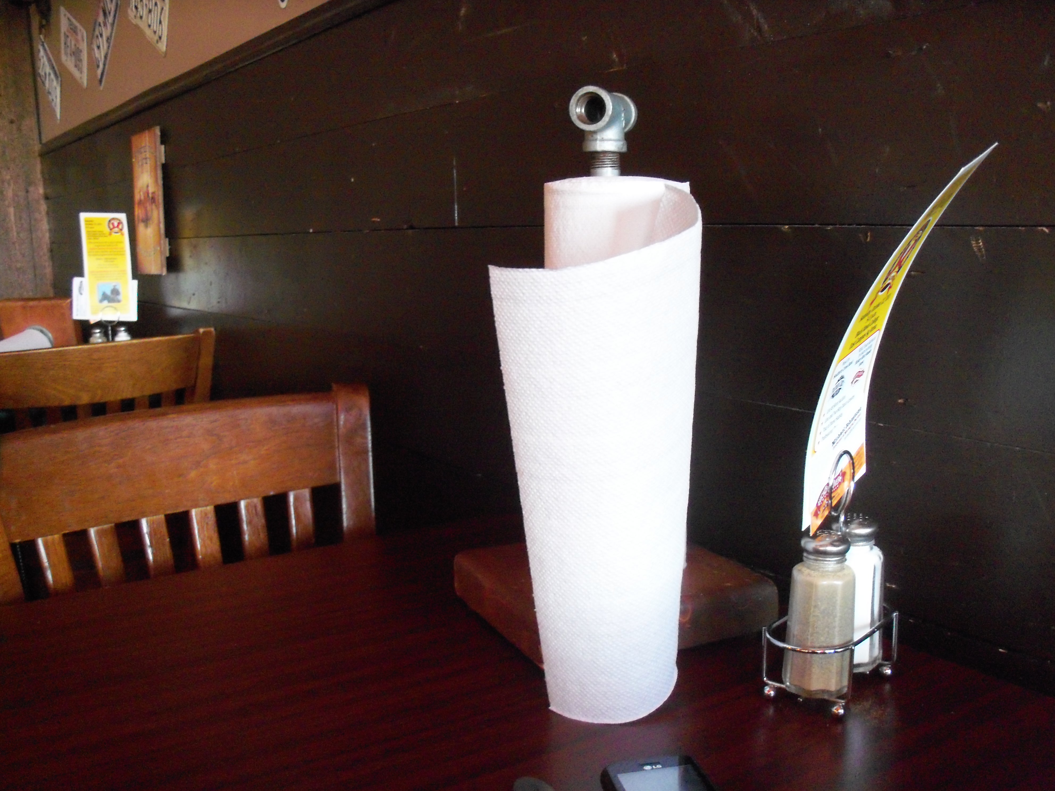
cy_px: 396
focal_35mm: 35
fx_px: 1067
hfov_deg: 52.6
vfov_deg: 40.7
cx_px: 528
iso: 400
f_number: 3
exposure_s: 1/25
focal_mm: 6.3
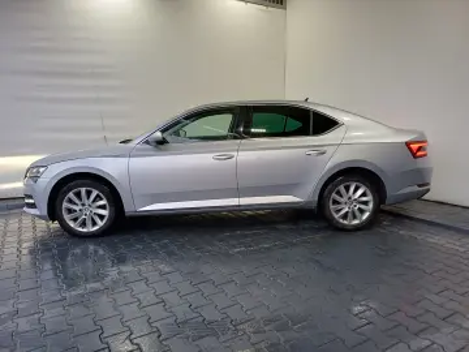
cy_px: 176
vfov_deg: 54.9
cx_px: 234
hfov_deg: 69.4
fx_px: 339
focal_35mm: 25
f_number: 1.8
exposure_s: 1/100
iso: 100
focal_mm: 4.65
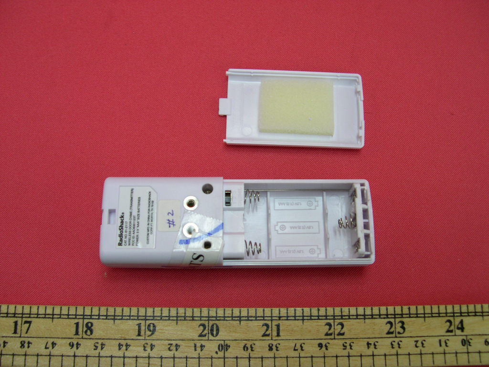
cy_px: 184
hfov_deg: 49.0
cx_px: 244
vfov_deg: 37.7
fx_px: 537
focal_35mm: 38
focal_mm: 8
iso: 100
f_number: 2.8
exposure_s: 1/14.4
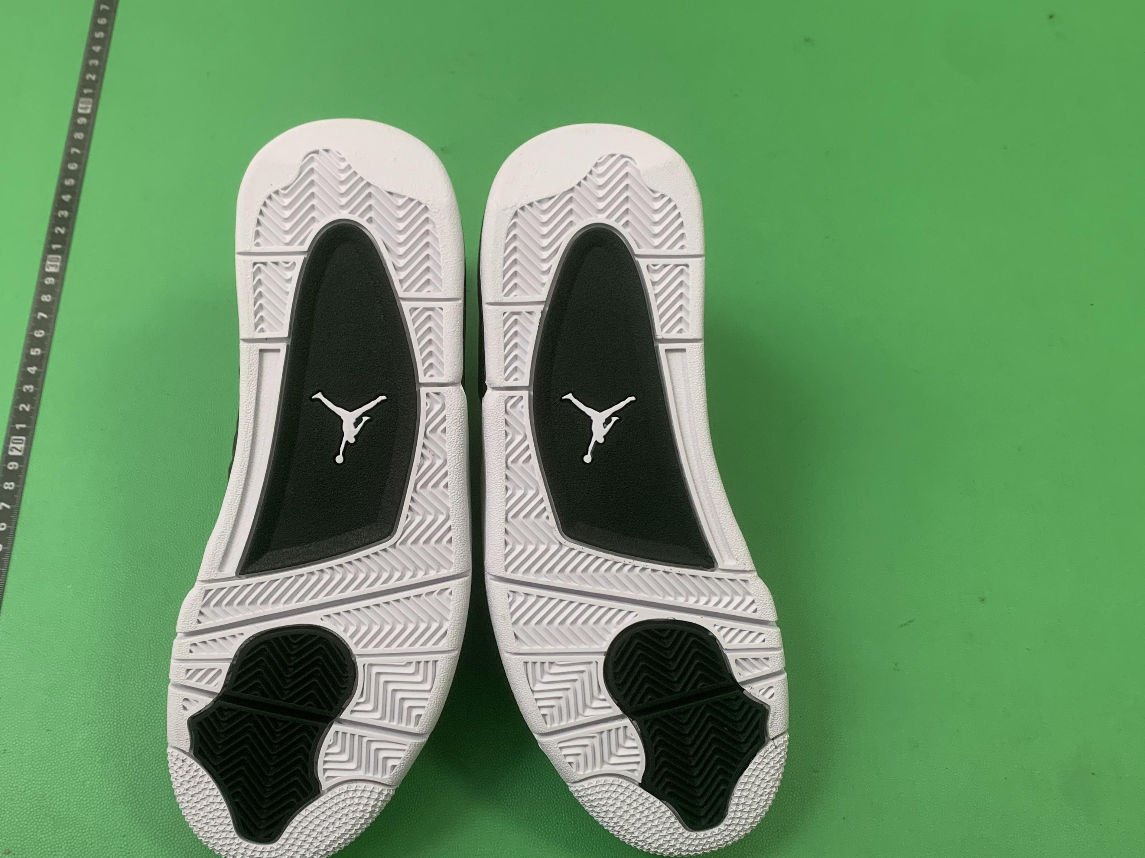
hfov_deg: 53.7
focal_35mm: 34
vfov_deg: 41.7
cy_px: 500
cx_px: 476
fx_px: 1125
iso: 125
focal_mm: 4.25
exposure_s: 1/60
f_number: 1.8
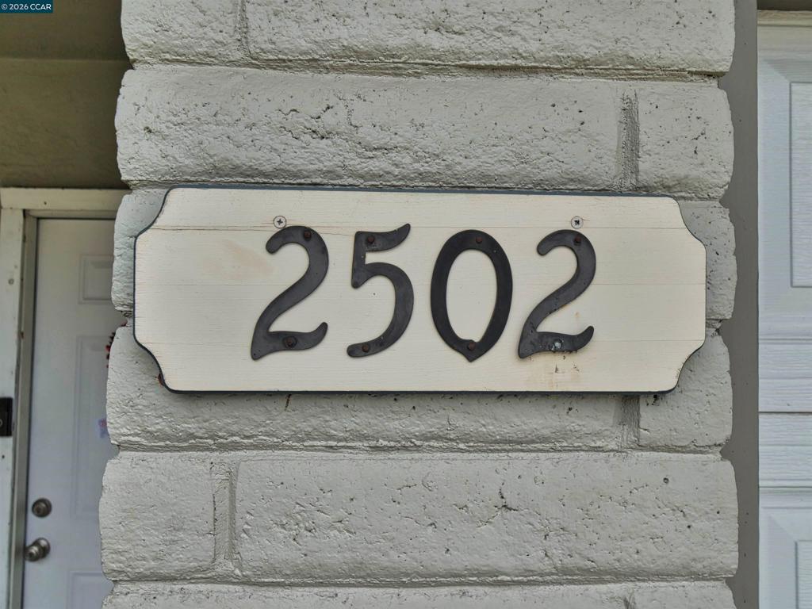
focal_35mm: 28
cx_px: 406
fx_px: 657
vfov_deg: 49.7
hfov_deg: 63.4
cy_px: 304
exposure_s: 1/320
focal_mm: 14
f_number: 5
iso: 125
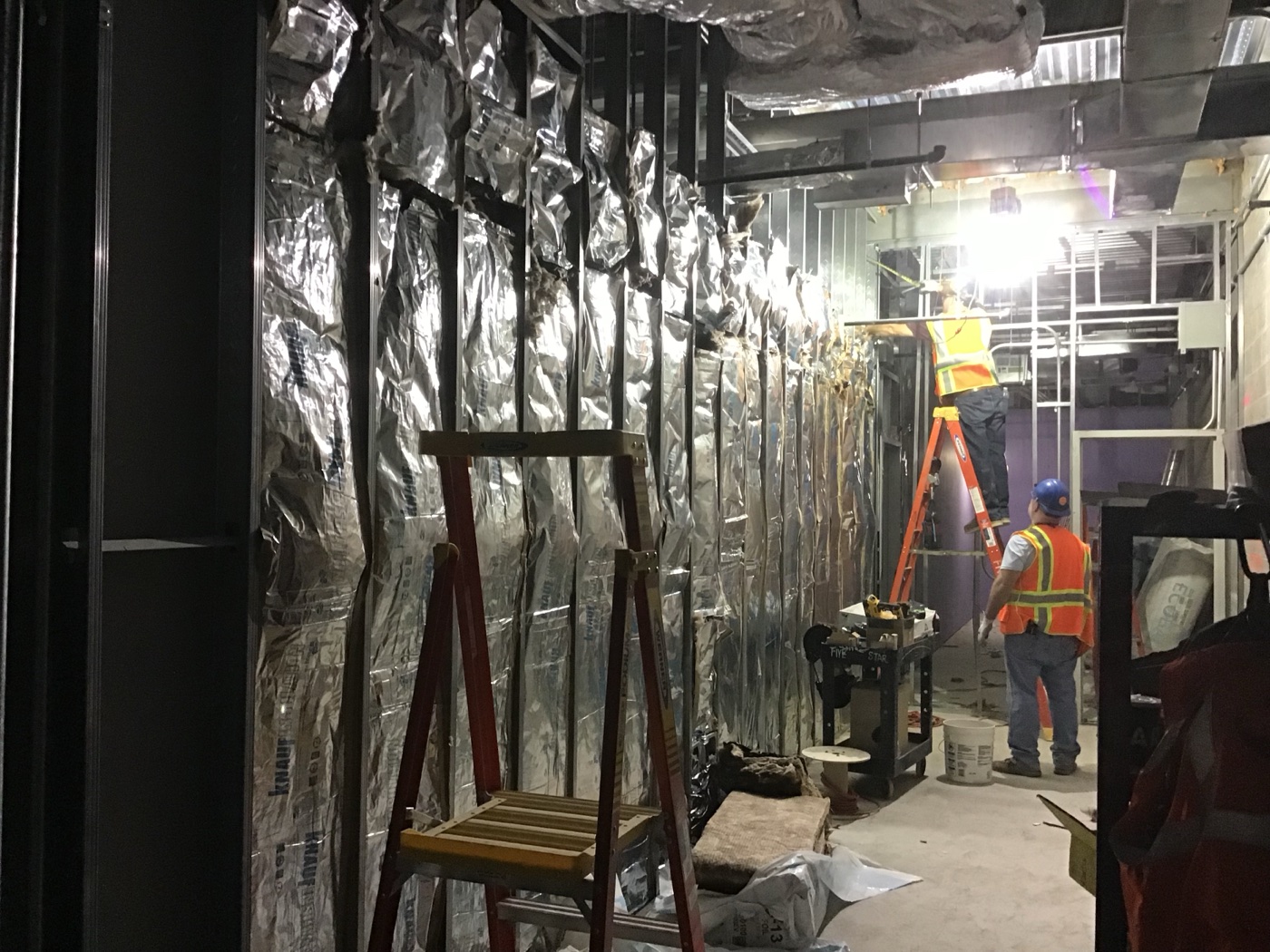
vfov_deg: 45.4
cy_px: 476
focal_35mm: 31
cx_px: 635
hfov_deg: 58.4
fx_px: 1137
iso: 125
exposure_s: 1/30
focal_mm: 3.3
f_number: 2.4
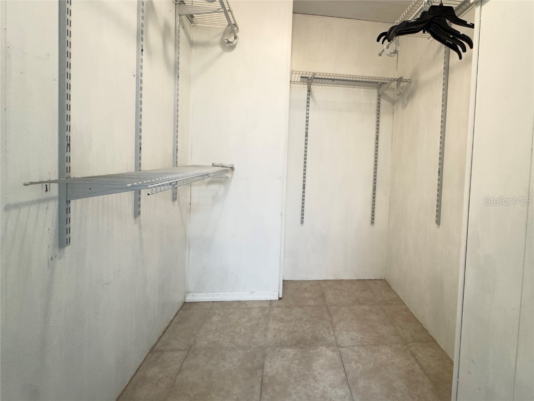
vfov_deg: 85.7
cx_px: 267
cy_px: 200
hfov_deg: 102.1
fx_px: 216
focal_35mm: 14
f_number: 2.2
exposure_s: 1/60
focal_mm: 2.22
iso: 500
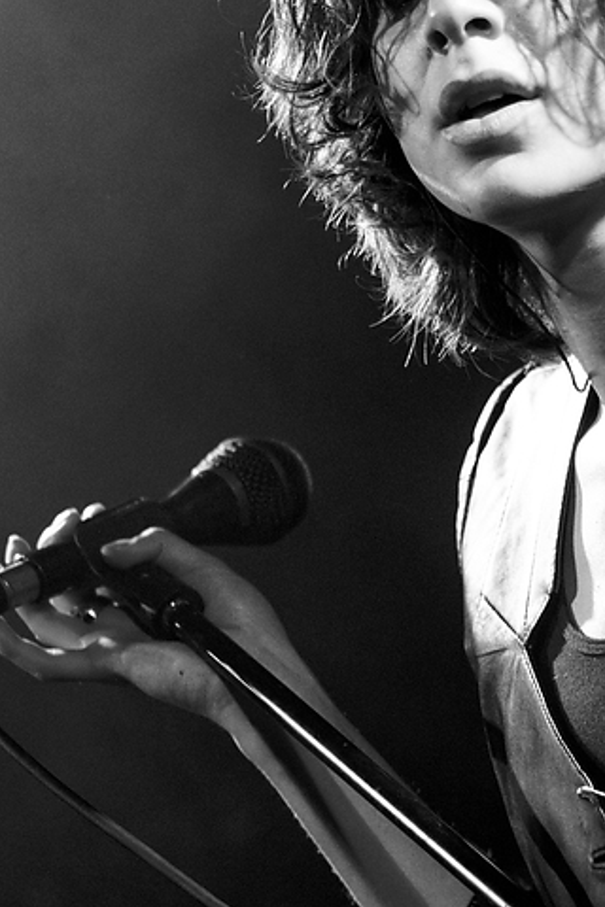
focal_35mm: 281
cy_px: 527
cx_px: 562
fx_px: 7083
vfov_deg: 7.3
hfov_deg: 4.9
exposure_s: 1/250
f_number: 2.8
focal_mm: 100
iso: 500
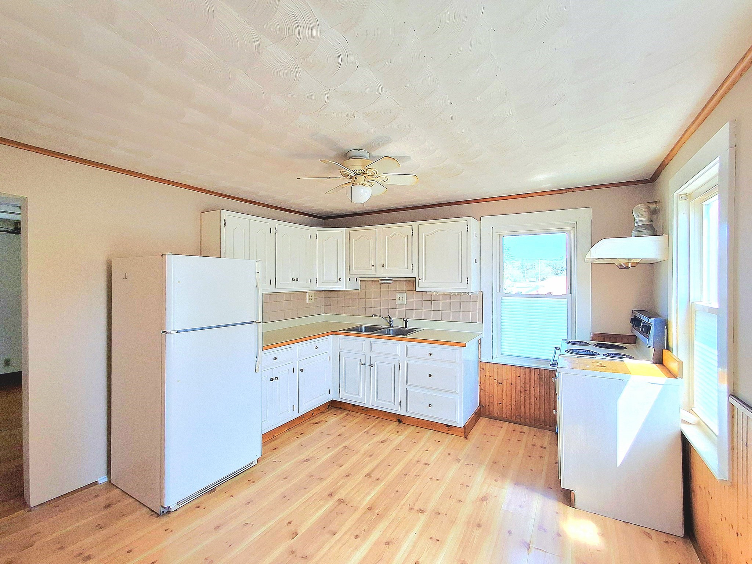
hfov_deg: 94.5
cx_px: 376
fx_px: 348
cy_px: 282
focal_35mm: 16
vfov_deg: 78.1
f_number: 2.2
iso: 40
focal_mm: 1.64
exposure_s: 1/120
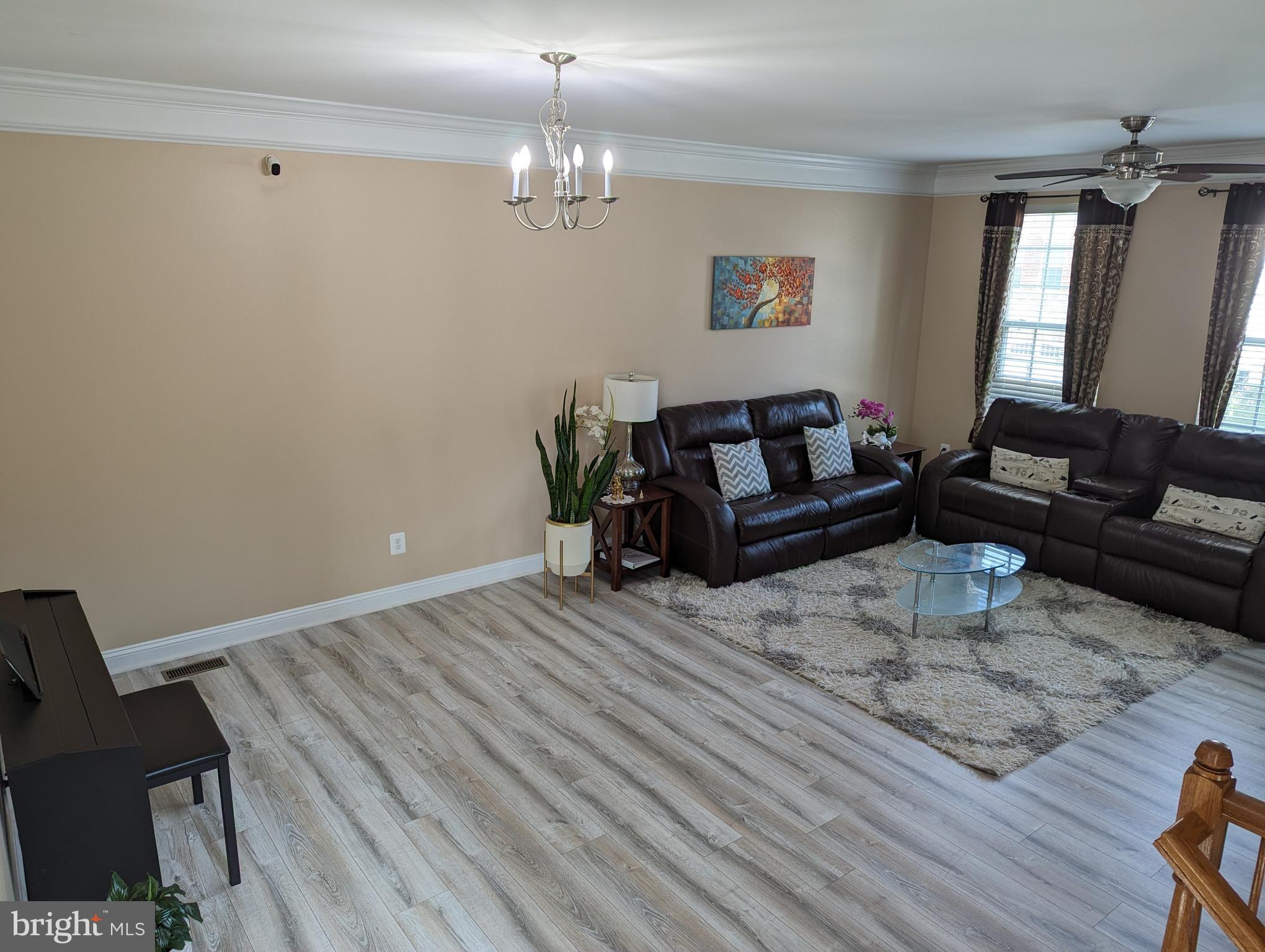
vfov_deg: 56.9
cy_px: 476
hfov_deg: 71.5
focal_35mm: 24
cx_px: 632
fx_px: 878
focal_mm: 6.81
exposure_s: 1/120
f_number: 1.85
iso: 91
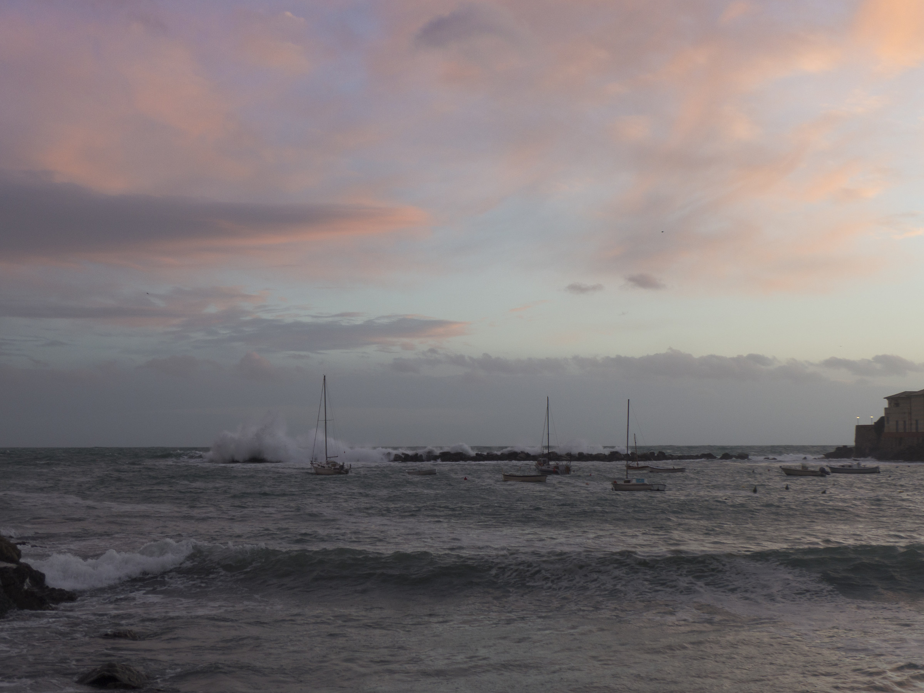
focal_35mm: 50
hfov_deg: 38.2
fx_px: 1335
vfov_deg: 29.1
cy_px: 346
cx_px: 462
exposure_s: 1/100
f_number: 3.3
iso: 80
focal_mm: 10.7
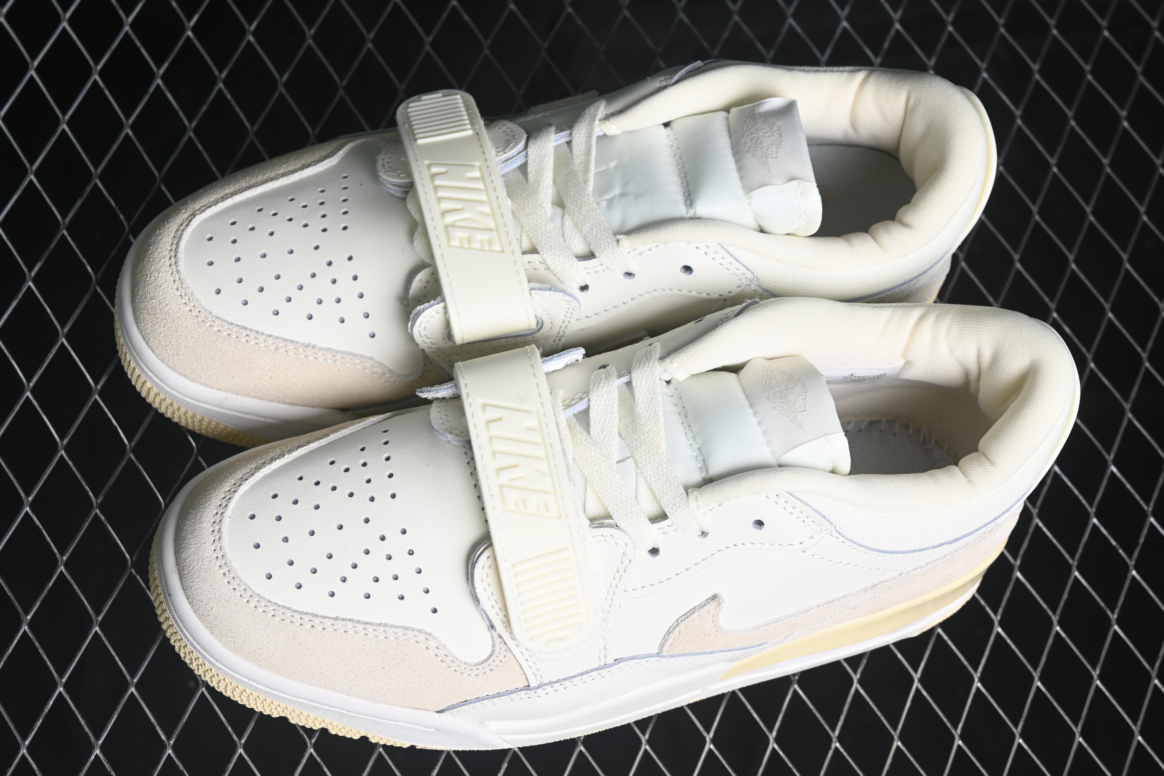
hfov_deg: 27.0
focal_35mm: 75
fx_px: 2425
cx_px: 582
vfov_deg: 18.2
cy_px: 388
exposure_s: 1/80
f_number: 7.1
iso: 160
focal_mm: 50
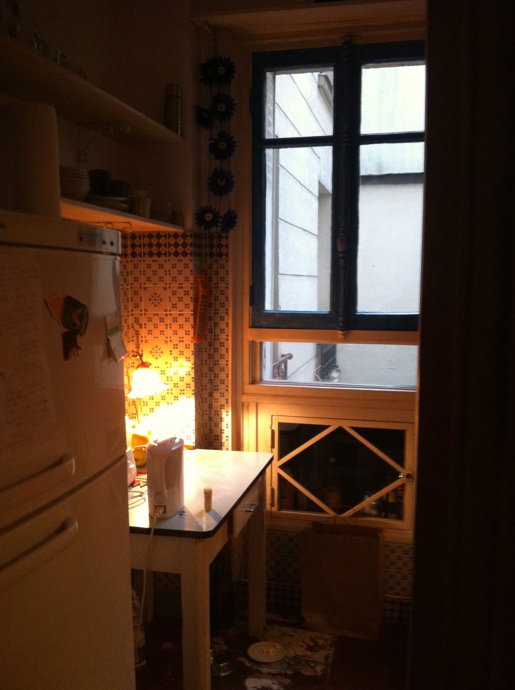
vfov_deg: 52.7
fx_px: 696
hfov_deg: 40.6
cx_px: 258
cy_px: 345
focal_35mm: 35
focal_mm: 3.85
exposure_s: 1/15
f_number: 2.8
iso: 320
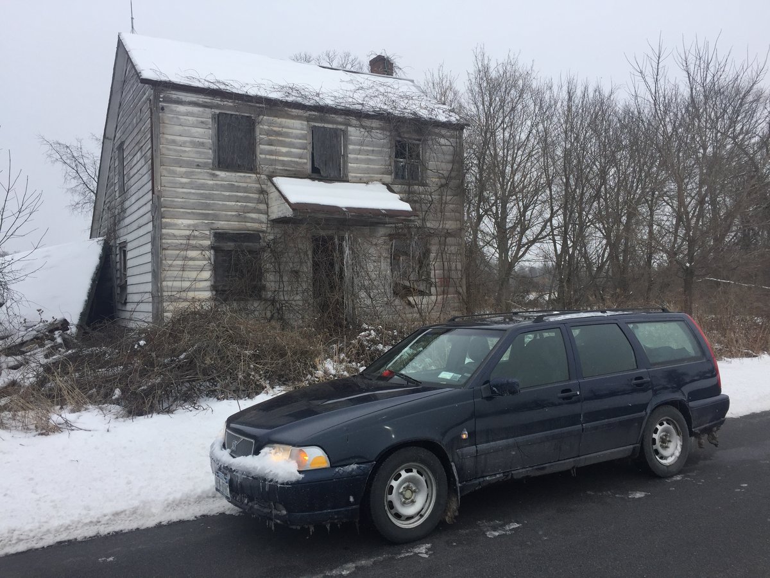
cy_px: 289
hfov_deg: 61.7
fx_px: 645
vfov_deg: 48.2
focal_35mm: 29
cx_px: 385
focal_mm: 4.15
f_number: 2.2
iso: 32
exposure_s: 1/1412
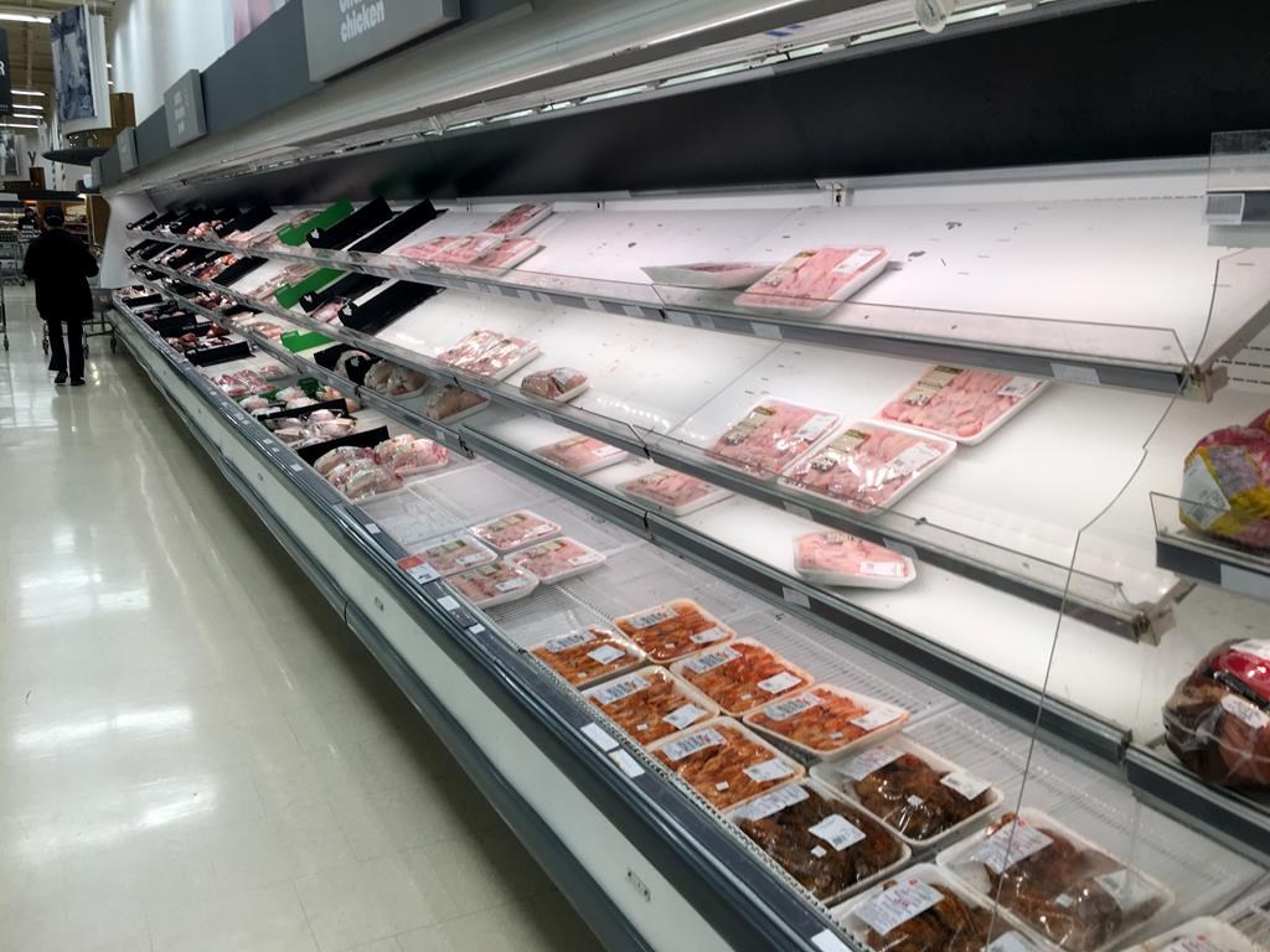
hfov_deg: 61.7
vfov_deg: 48.2
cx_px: 635
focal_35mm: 29
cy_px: 476
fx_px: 1064
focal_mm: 4.15
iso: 32
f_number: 2.2
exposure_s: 1/60
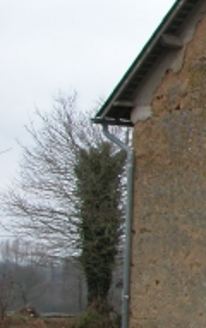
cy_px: 208
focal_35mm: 136
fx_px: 1217
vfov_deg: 15.3
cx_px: 566
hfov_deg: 8.5
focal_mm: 9.2
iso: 100
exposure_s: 1/91
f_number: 4
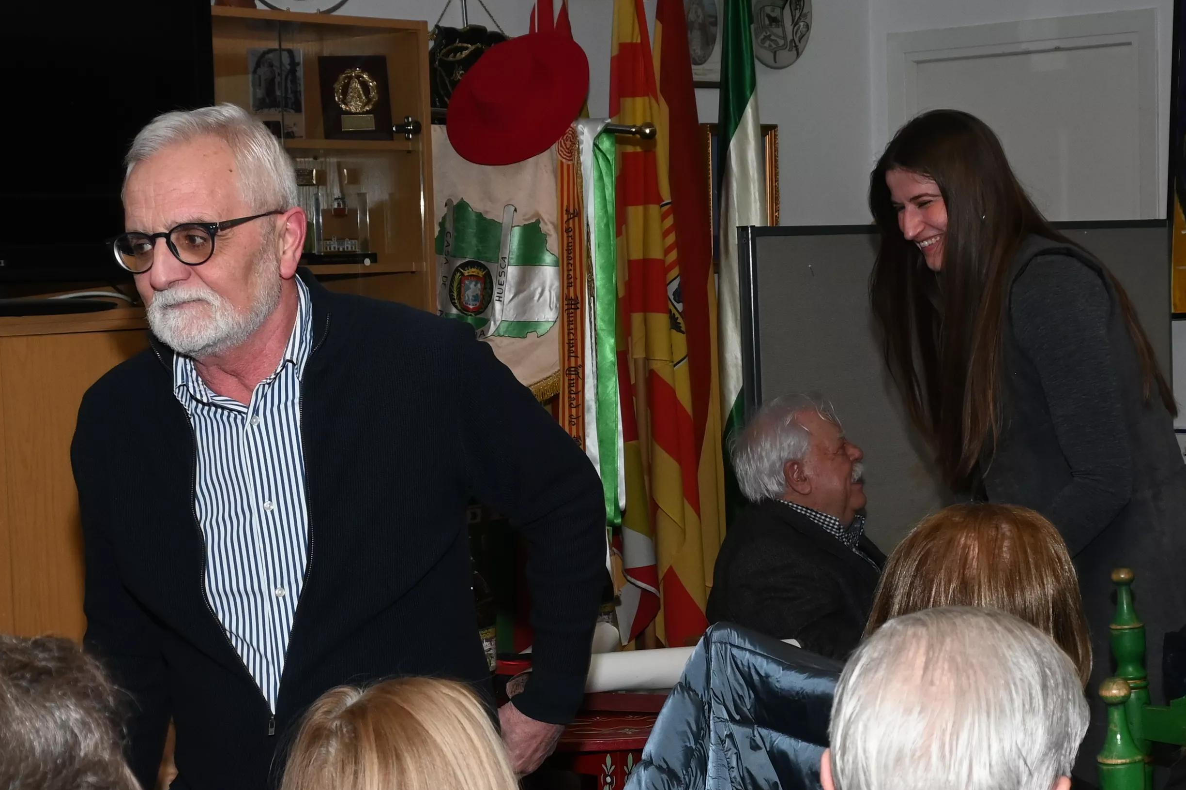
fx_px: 2470
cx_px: 659
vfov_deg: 18.2
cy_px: 463
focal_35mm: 75
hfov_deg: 27.0
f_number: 5.6
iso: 400
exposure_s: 1/60
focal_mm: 22
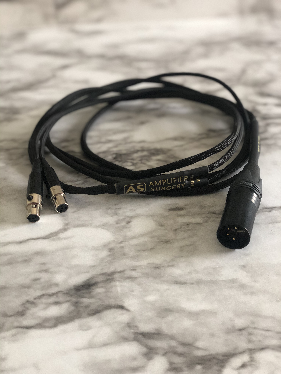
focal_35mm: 52
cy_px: 187
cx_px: 140
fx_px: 563
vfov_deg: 36.8
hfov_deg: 28.0
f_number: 2.4
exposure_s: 1/30
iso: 125
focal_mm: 6
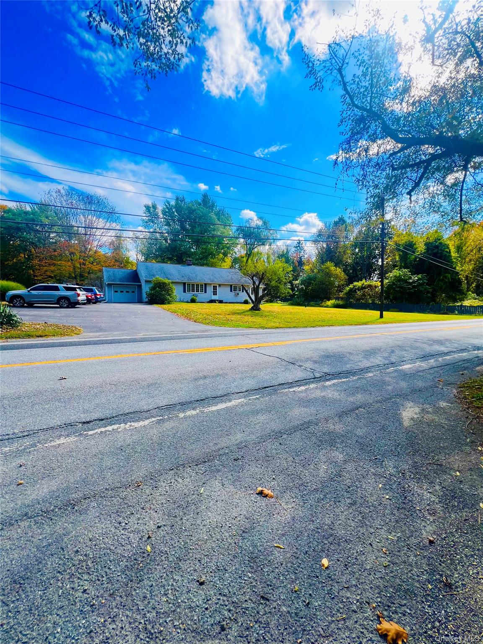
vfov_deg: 106.2
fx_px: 242
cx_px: 242
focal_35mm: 13
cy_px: 322
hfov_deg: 89.9
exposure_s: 1/737
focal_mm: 1.57
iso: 32
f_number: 1.8
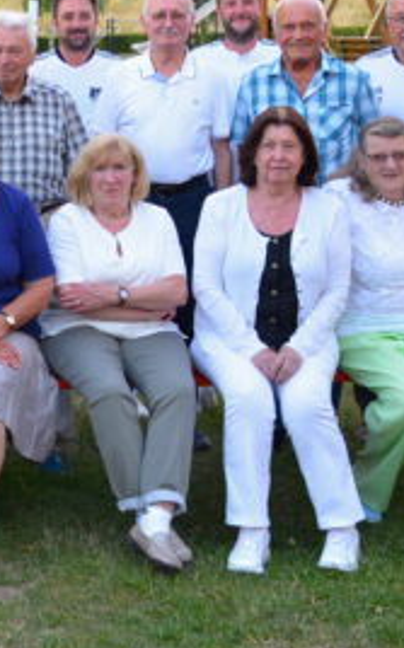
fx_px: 1571
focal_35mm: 89
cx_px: -160
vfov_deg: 23.1
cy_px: 154
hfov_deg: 13.9
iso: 450
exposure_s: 1/60
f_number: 4
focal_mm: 24
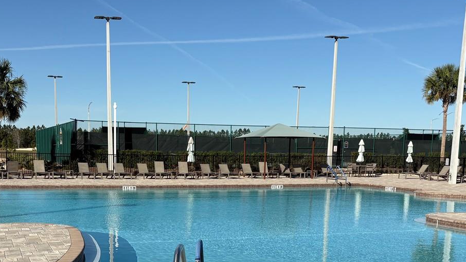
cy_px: 251
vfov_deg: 23.1
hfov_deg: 41.2
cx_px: 193
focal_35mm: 50
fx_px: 618
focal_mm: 5.96
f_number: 1.6
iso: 50
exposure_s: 1/5814
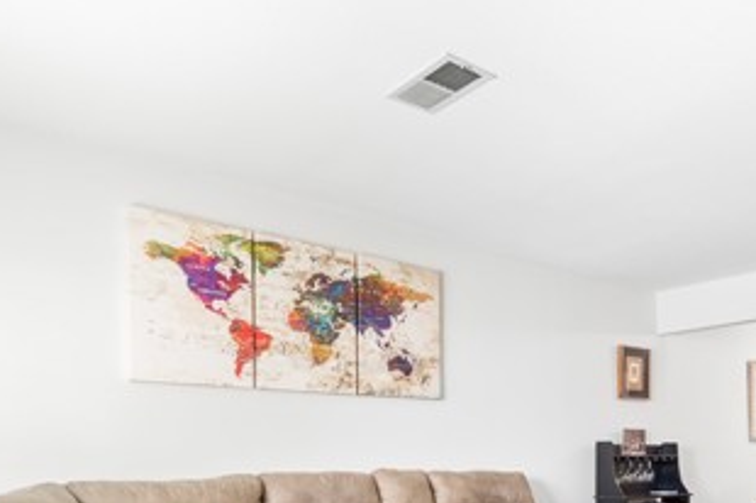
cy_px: 469
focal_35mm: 31
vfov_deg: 38.8
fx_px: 650
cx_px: 632
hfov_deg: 55.0
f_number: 7.1
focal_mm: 10
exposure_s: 1/2
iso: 100
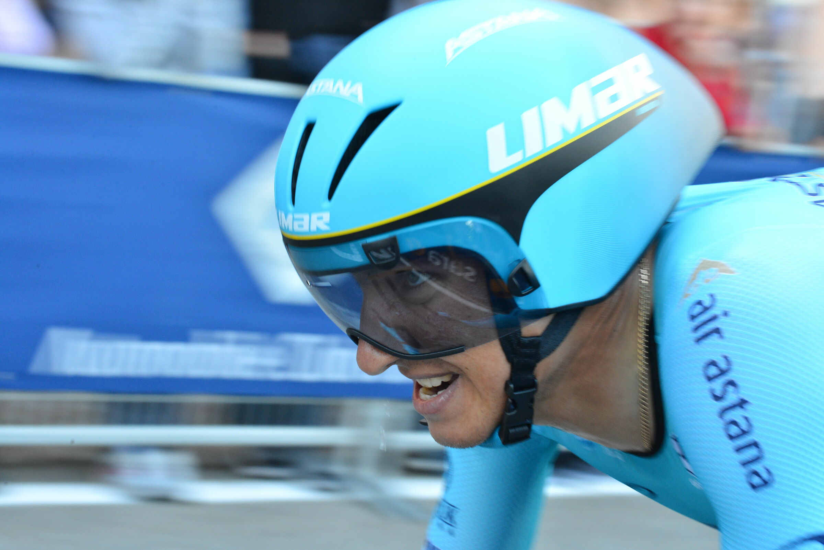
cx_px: 412
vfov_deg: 17.1
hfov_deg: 25.4
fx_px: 1832
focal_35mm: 80
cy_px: 275
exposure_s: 1/80
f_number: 18
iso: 1600
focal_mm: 80
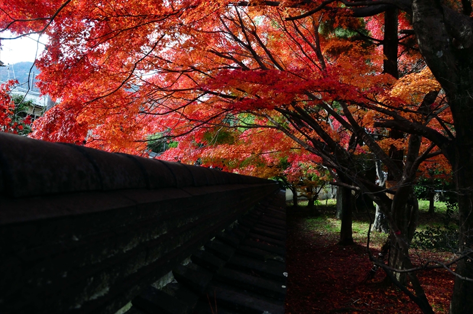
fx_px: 472
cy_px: 157
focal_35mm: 36
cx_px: 236
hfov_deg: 53.2
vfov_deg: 36.8
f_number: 9
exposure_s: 1/250
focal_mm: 24
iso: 1250
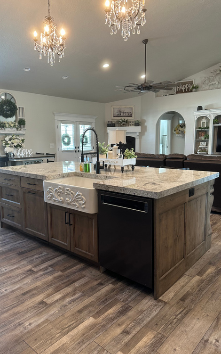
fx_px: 250
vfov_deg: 70.4
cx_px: 97
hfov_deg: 47.5
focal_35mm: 26
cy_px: 178
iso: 160
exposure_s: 1/60
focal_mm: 6.86
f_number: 1.78
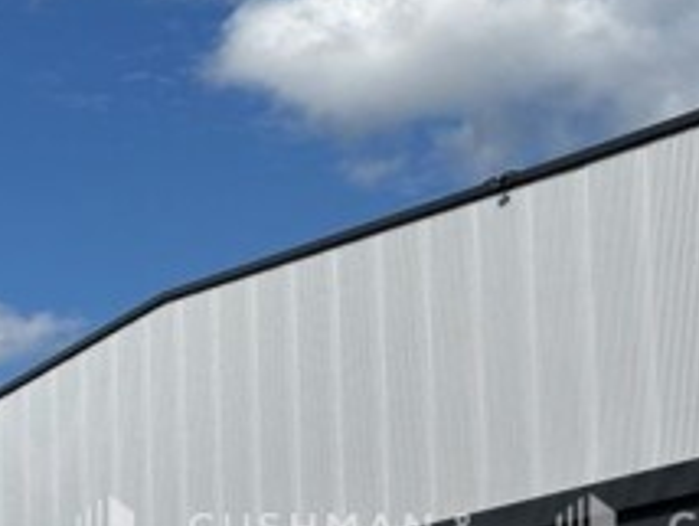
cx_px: 482
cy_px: 539
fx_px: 2850
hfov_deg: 14.0
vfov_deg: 10.4
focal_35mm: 141
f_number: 1.78
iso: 64
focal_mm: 6.86
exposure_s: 1/6211
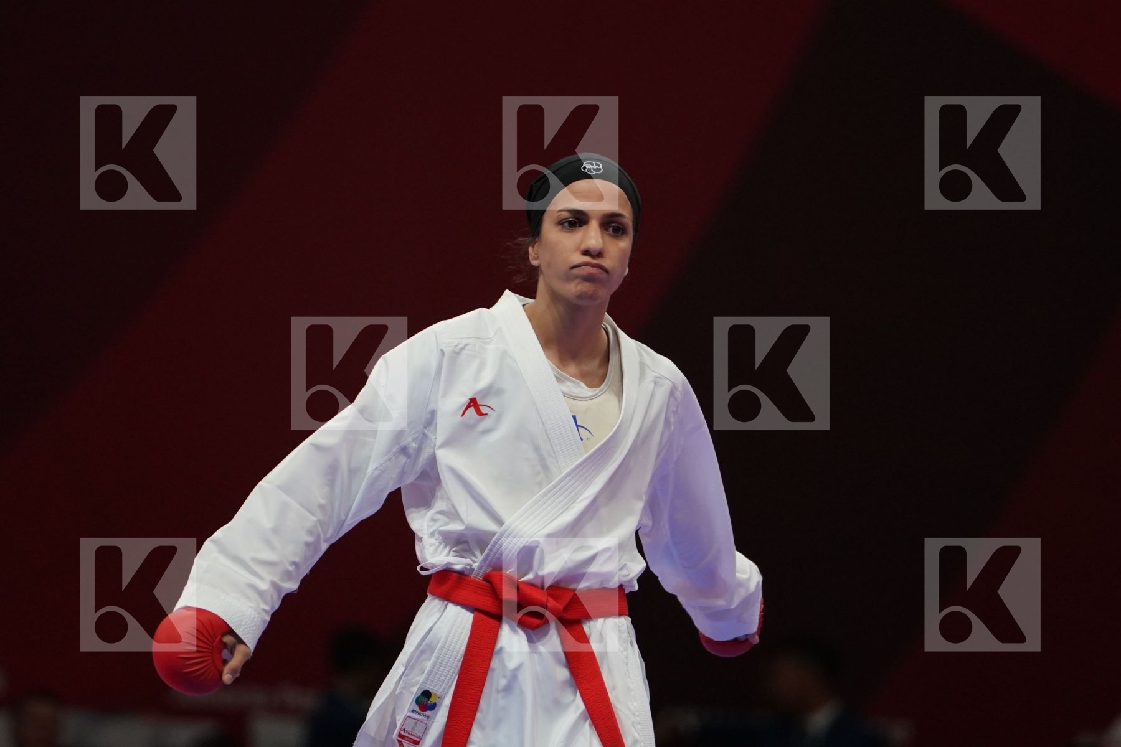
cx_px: 560
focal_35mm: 379
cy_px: 374
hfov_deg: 5.4
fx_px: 11801
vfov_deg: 3.6
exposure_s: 1/1000
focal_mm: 253
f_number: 4
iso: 2500
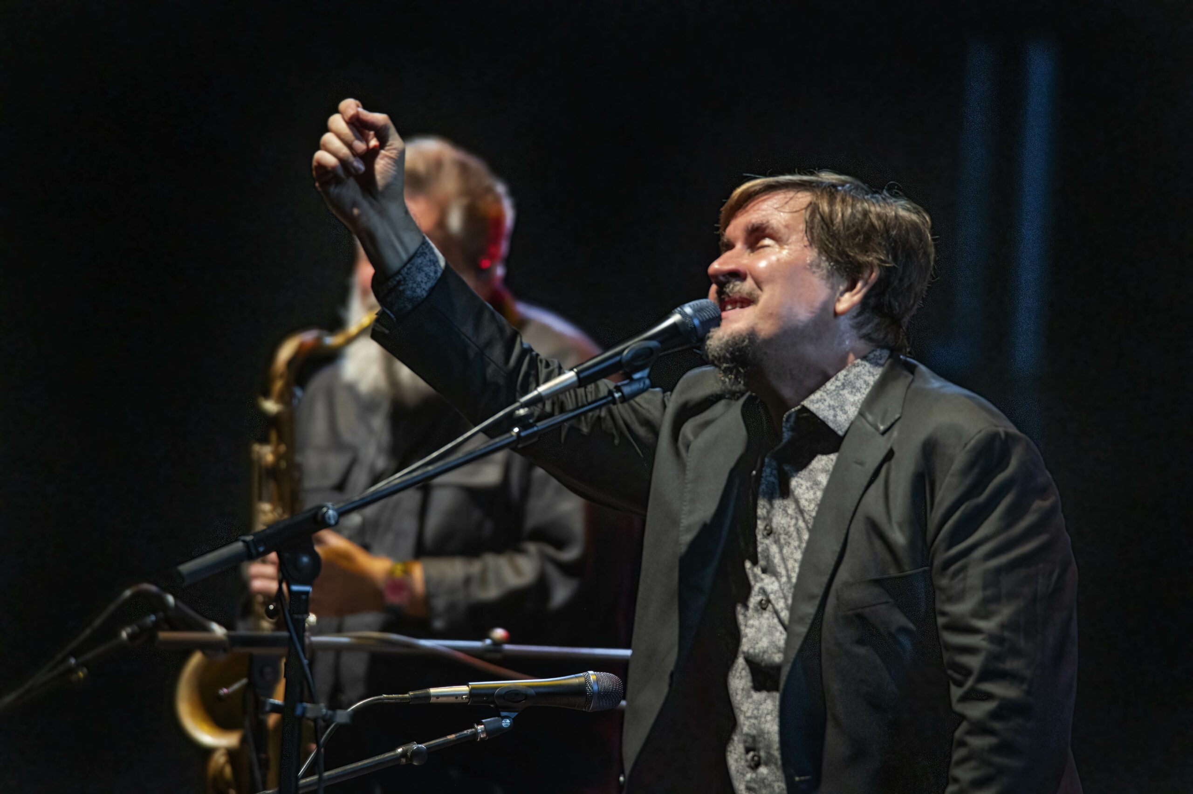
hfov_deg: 3.4
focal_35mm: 600
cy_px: 397
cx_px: 596
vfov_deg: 2.3
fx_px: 19869
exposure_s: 1/250
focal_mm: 600
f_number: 6.3
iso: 4000
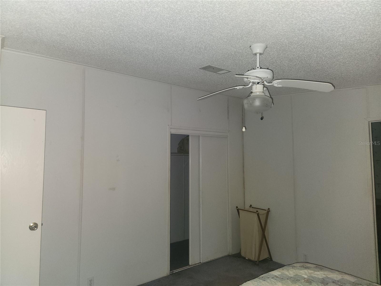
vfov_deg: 58.9
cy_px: 143
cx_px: 190
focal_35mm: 23
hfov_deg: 73.9
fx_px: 253
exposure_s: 1/9.99
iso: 125
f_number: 1.8
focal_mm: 5.4
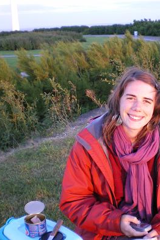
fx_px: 354
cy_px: 120
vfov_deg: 37.5
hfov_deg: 24.9
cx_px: 136
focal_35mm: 53
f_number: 3.1
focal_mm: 6.3
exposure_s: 1/50
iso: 200
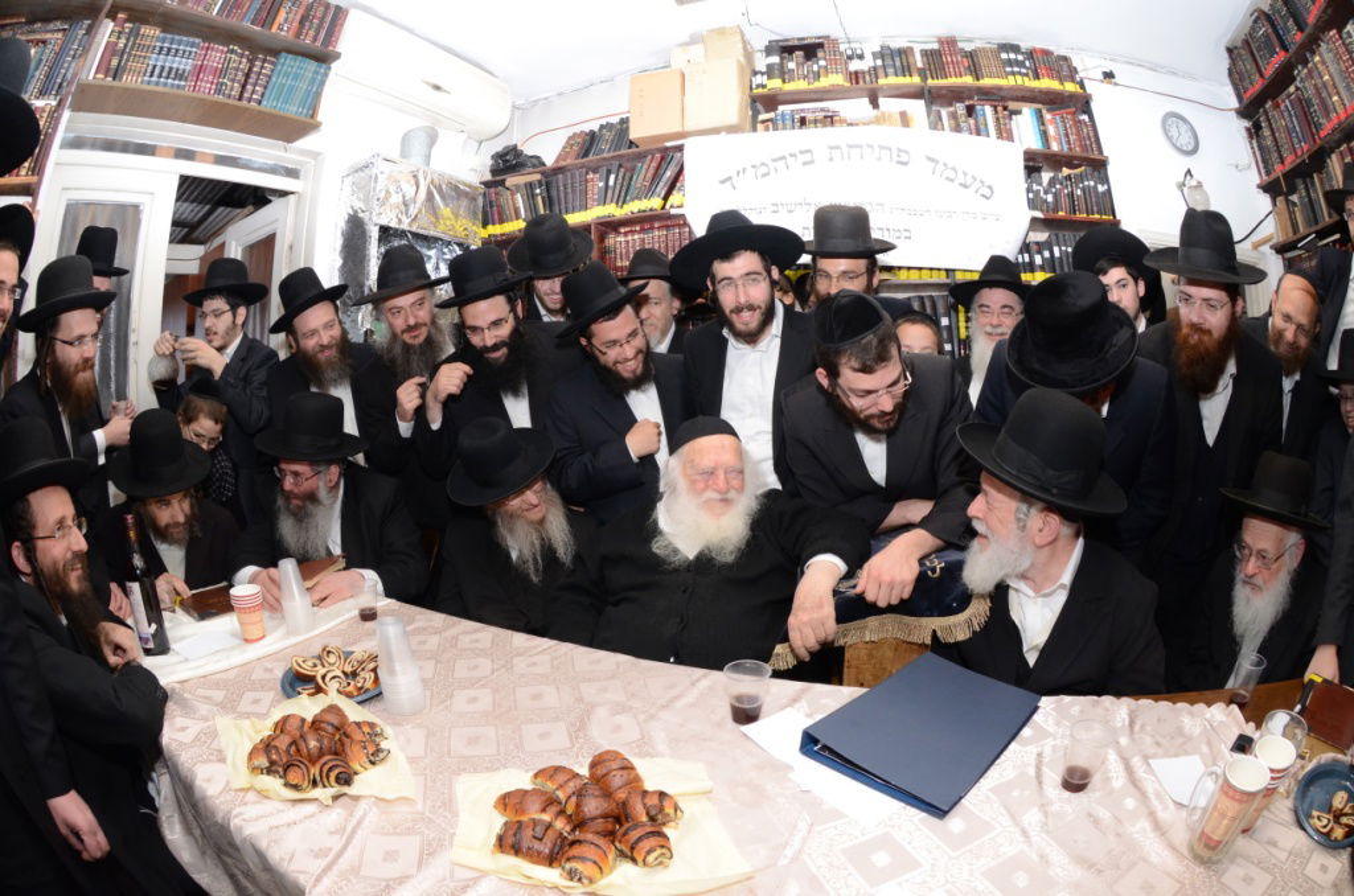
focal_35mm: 16
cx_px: 677
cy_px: 448
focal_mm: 10.5
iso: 800
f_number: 9
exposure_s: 1/160
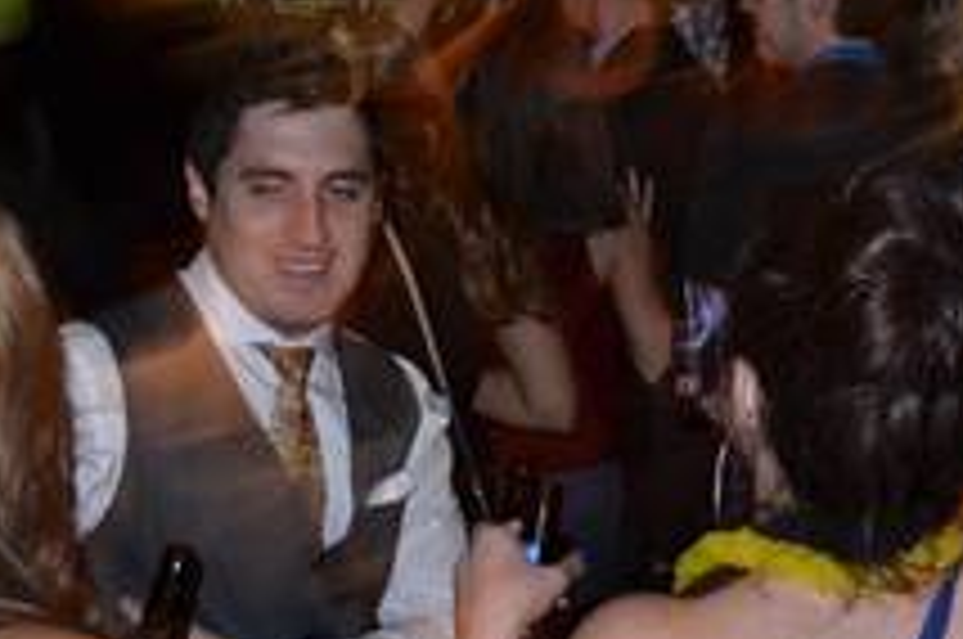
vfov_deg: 16.0
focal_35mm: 85
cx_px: 900
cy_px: 236
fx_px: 2270
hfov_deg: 23.2
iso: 400
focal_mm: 22
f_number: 3.8
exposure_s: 1/4
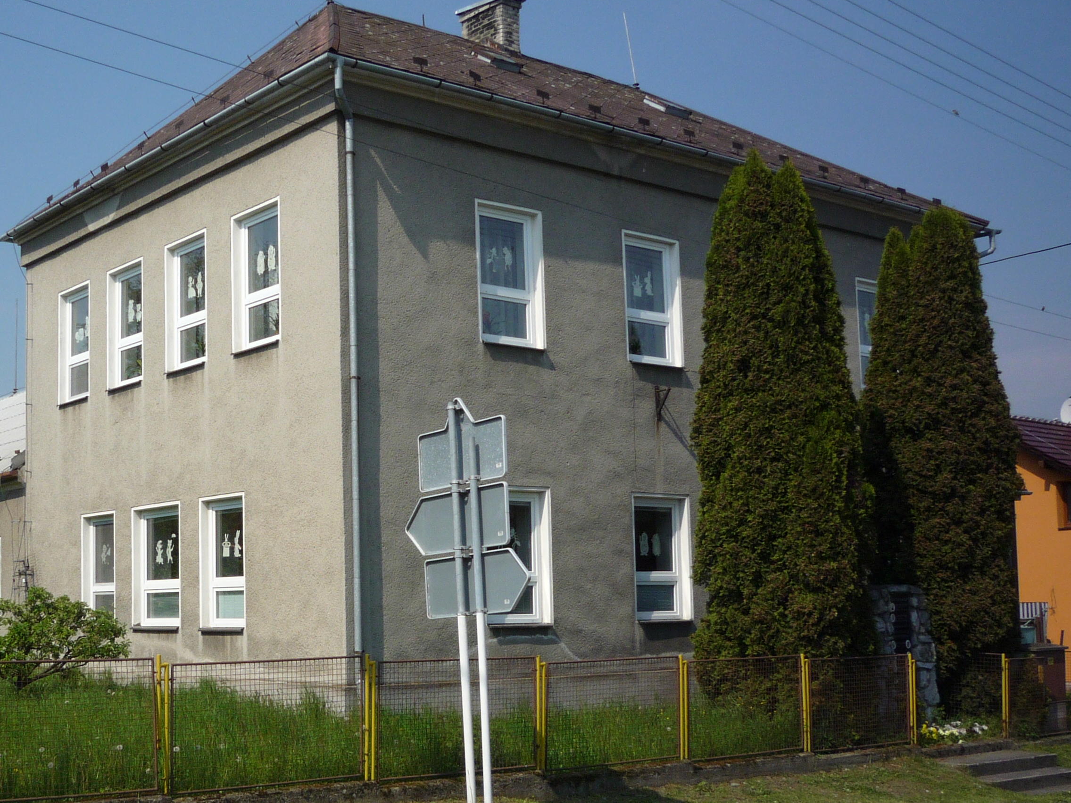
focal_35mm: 46
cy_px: 499
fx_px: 1423
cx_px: 309
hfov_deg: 40.4
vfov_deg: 31.4
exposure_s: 1/500
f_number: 5.6
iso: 100
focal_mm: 5.2
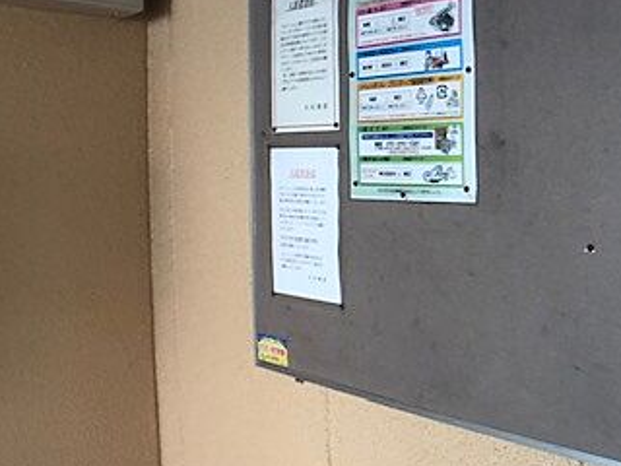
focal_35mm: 56
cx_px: 588
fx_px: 1005
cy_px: 163
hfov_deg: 32.2
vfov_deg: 26.0
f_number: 1.8
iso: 40
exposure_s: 1/30
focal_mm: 4
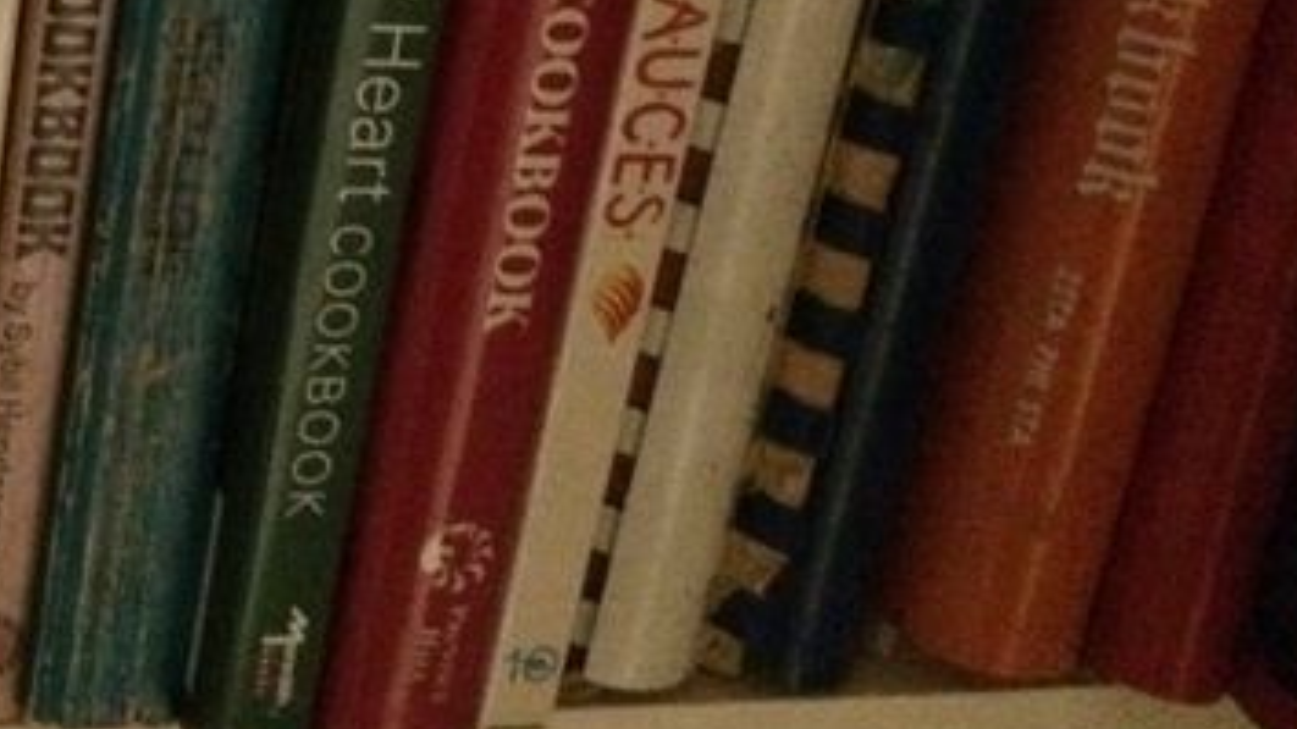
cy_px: -386
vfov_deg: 13.6
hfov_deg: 23.6
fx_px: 2854
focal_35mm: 83
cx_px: -223
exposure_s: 1/15
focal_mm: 4.12
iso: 1000
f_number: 2.2
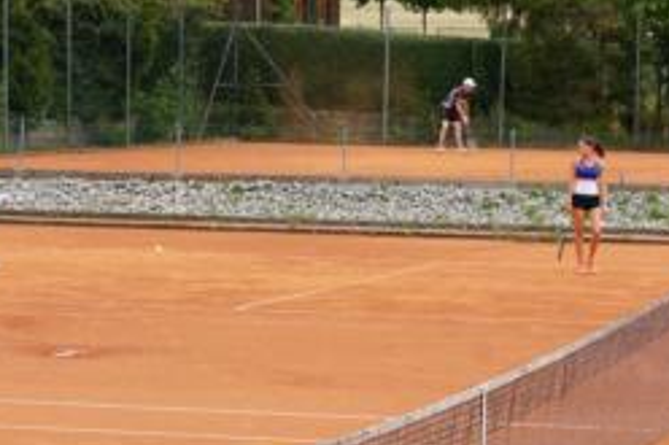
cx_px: 515
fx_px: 2804
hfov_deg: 13.6
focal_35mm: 151
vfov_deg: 9.1
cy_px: 187
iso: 100
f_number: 9
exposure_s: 1/125
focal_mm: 50
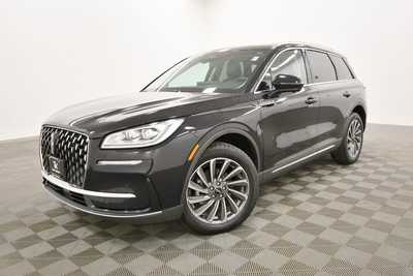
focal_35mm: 28
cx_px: 206
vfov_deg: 46.4
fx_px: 321
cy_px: 138
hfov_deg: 65.5
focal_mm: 19
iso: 1250
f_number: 5.6
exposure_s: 1/125
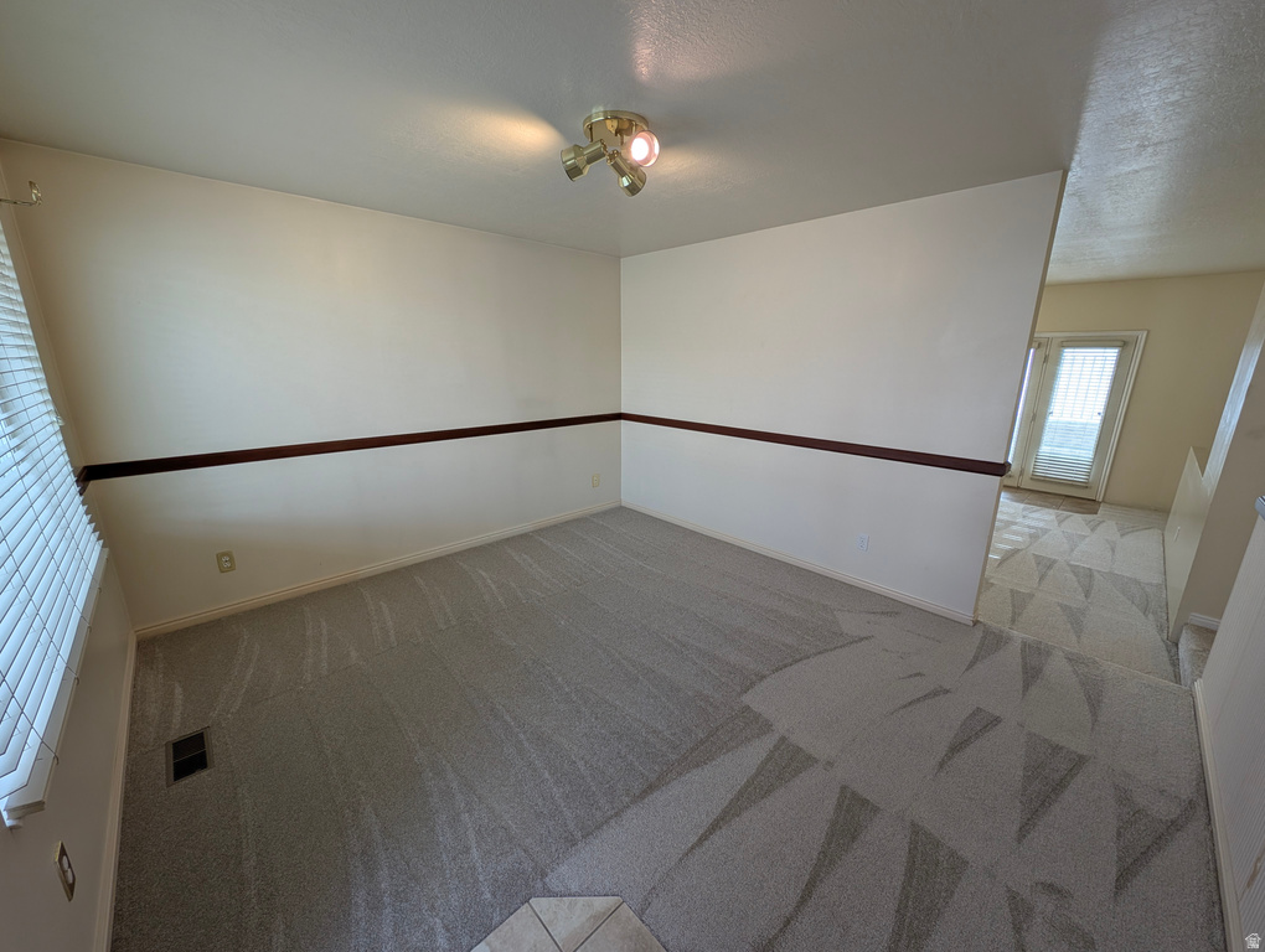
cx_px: 632
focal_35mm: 12
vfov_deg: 94.6
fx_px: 439
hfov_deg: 110.5
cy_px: 476
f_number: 1.95
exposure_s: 1/60
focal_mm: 2.23
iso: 41
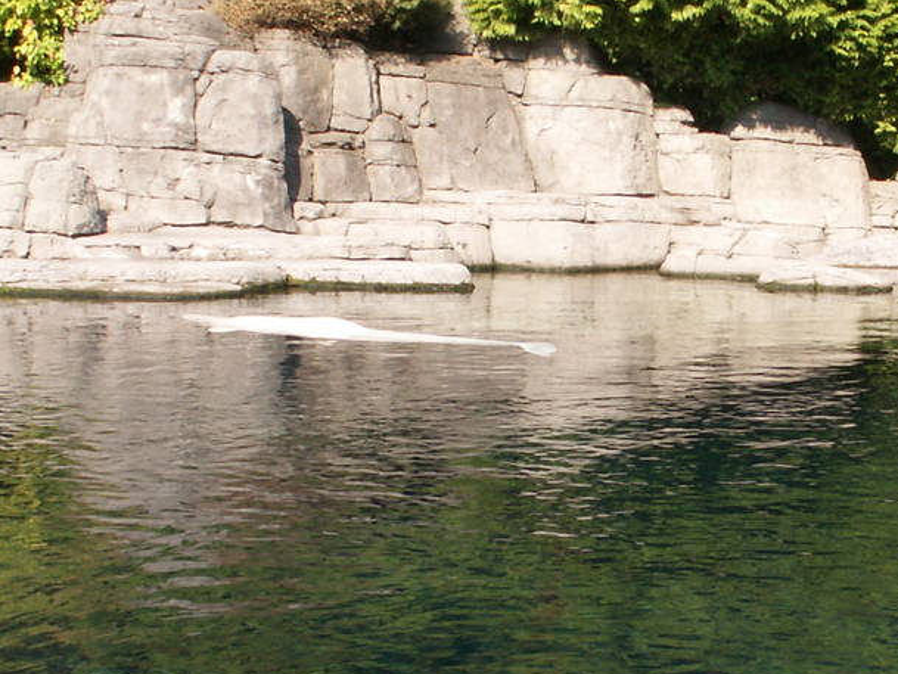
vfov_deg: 16.0
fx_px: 2387
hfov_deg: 21.2
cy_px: 459
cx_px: 649
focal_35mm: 92
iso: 50
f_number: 8
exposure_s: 1/60
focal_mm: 5.86
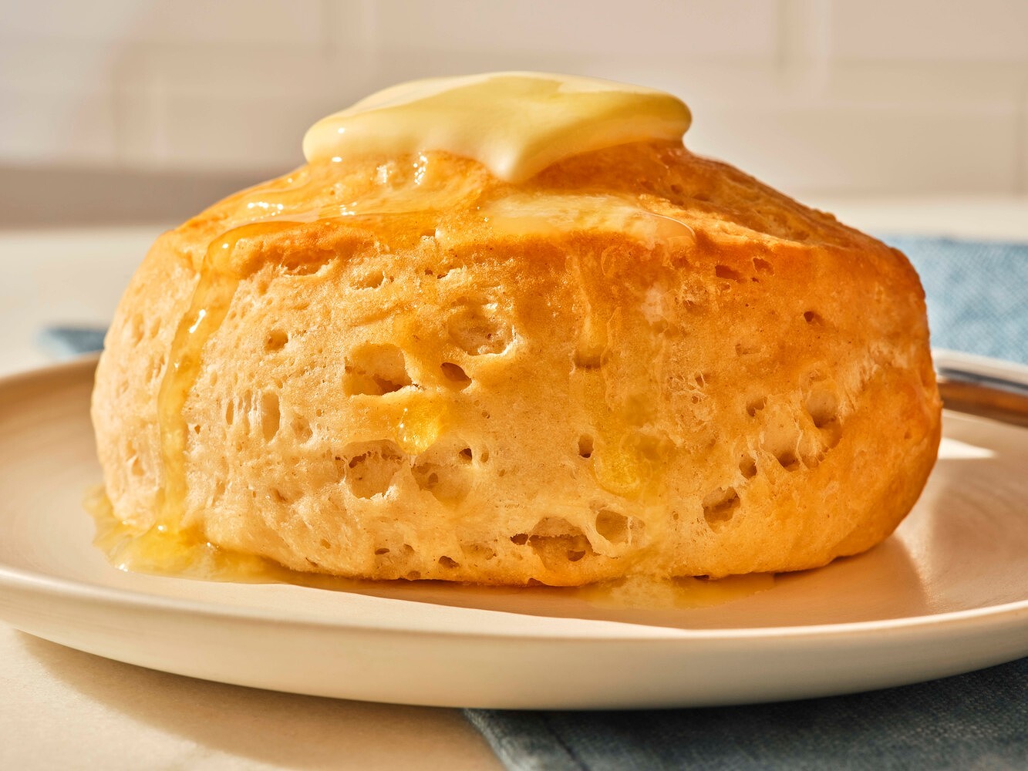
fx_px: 2821
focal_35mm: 95
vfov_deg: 15.6
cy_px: 386
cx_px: 514
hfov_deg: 20.6
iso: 400
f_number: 26
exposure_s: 1/125
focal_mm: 120
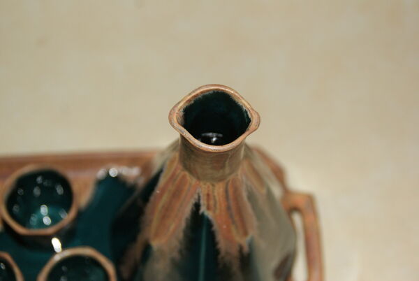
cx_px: 210
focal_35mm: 82
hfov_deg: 24.6
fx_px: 962
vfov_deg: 16.6
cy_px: 140
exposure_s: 1/80
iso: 400
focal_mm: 55
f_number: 5.6
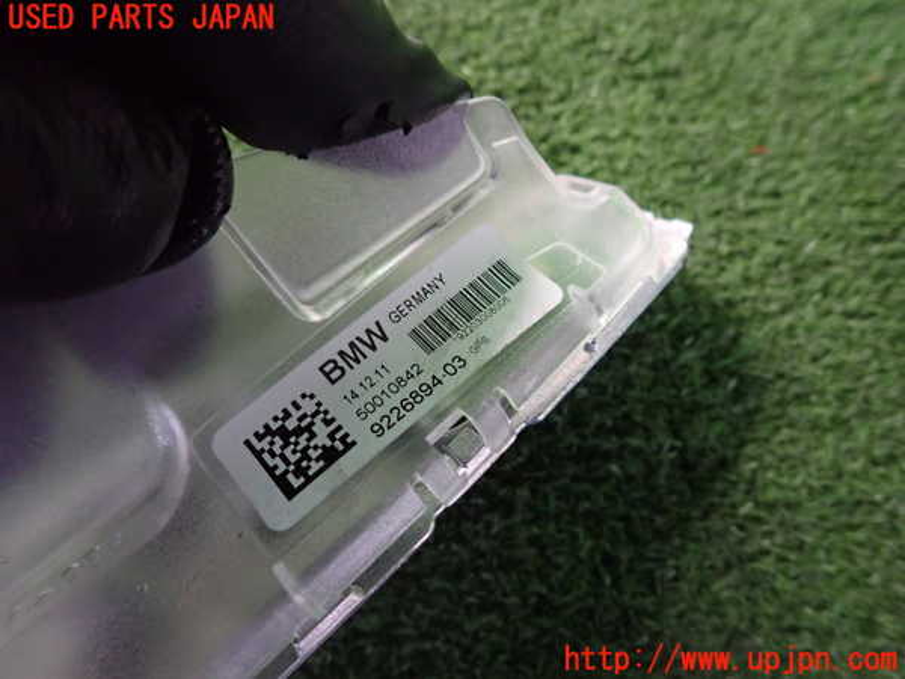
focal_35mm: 25
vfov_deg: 54.9
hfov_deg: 69.4
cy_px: 340
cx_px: 452
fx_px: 654
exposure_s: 1/30
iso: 800
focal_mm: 4.5
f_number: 2
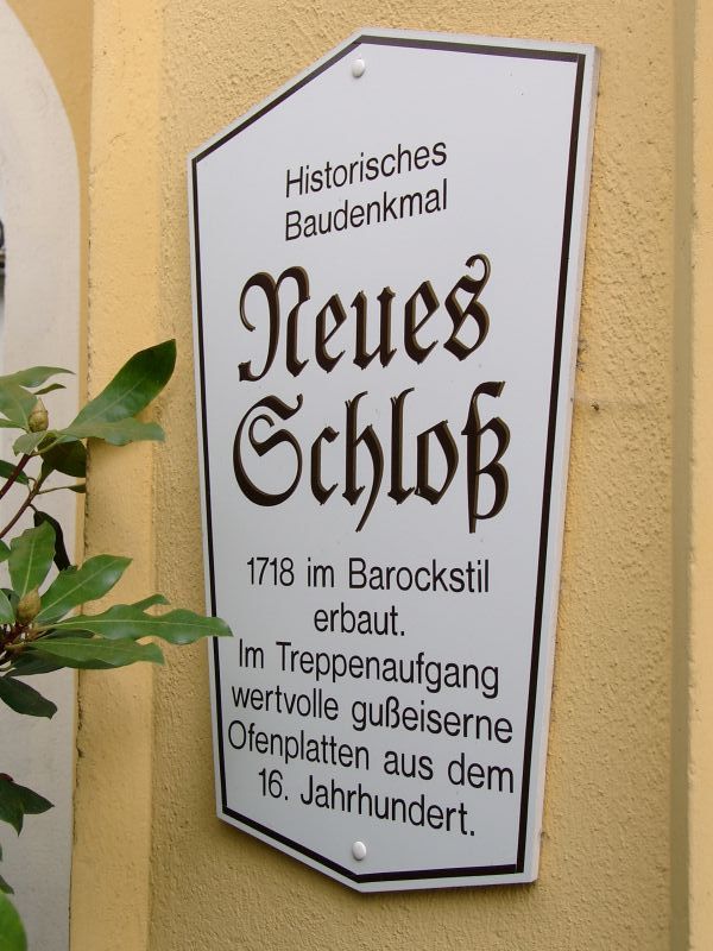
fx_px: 1456
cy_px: 476
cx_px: 356
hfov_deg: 27.5
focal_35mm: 53
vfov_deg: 36.2
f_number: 4
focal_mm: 11.05
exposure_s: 1/79
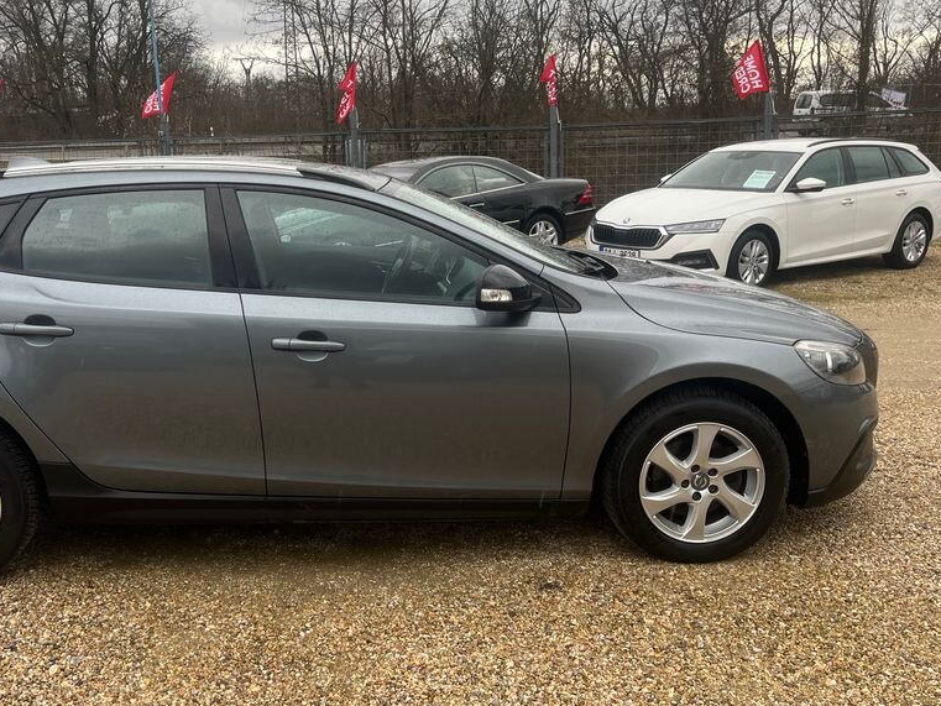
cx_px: 343
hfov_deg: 52.0
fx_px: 952
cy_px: 317
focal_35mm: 35
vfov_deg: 40.7
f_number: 1.6
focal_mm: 5.1
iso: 50
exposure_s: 1/346
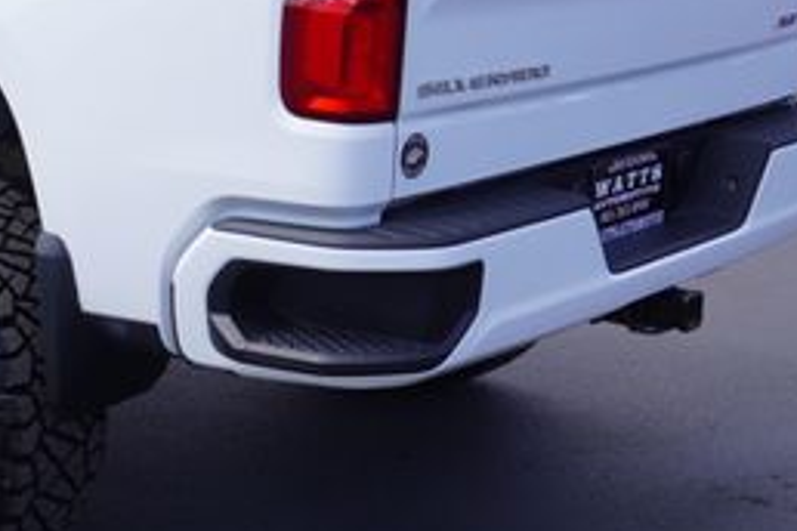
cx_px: -28
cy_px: 99
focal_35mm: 78
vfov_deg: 17.3
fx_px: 1732
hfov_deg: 24.5
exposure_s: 1/125
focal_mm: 21
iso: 100
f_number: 9
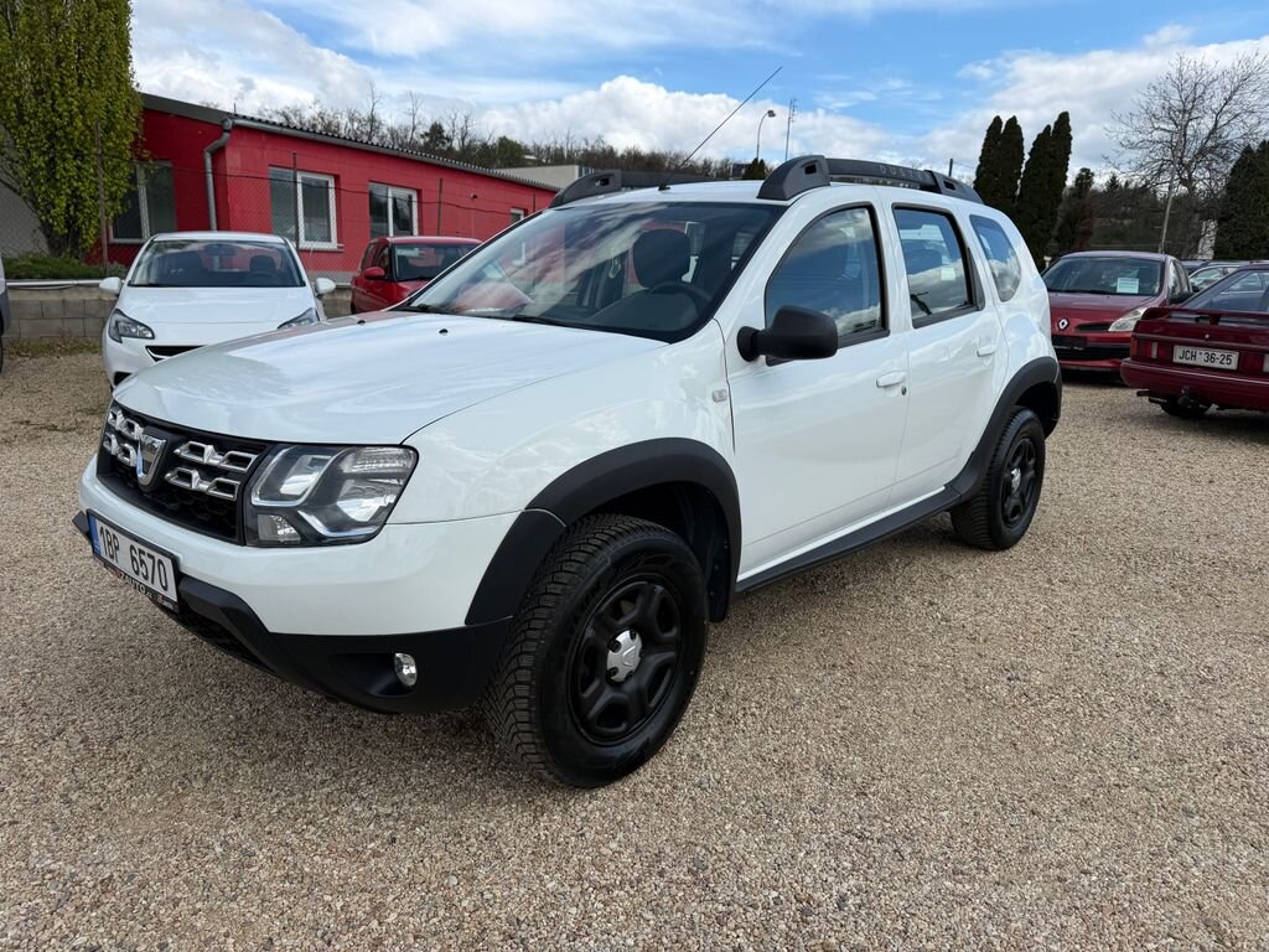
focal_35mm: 24
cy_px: 476
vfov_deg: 56.8
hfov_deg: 71.6
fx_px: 880
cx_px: 634
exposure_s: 1/5319
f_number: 1.78
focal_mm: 6.76
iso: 80
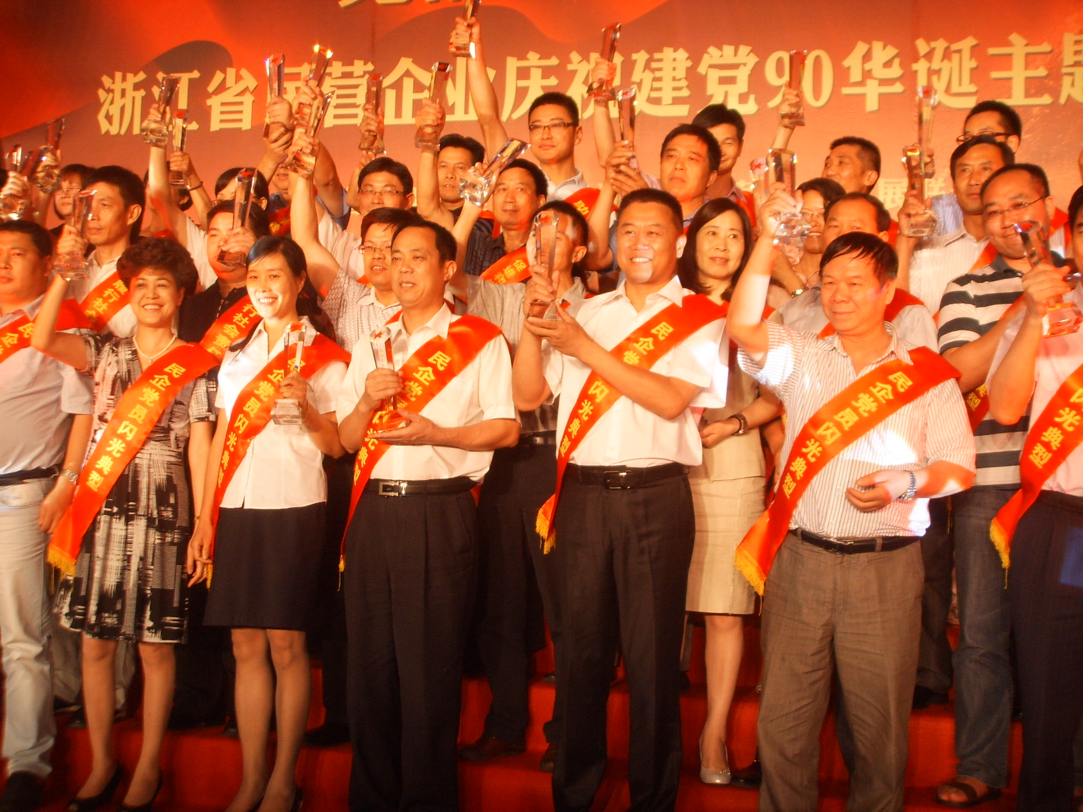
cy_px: 406
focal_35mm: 45
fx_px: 1408
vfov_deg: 32.2
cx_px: 542
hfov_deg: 42.1
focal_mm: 7.7
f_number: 3.7
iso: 100
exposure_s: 1/90
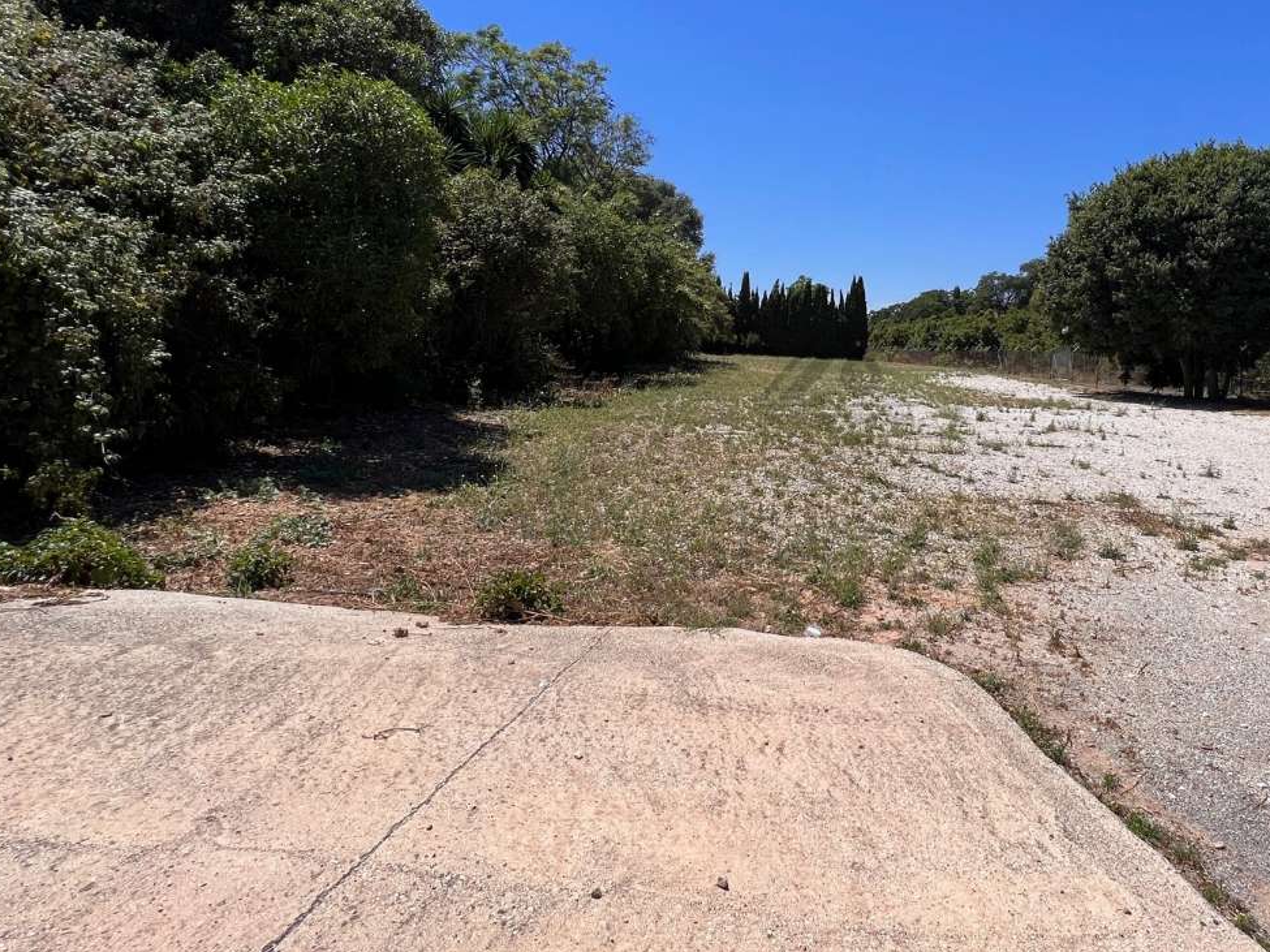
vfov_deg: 65.3
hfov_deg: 79.3
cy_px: 376
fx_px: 734
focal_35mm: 20
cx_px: 839
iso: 32
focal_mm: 1.57
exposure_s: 1/2053
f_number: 1.8
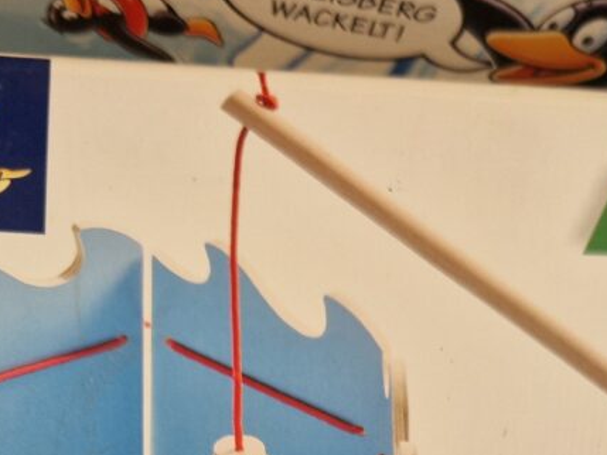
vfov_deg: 17.2
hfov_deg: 25.9
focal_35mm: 75
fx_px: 1316
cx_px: 392
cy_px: 732
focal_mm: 5.4
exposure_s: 1/100
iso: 50
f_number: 1.8
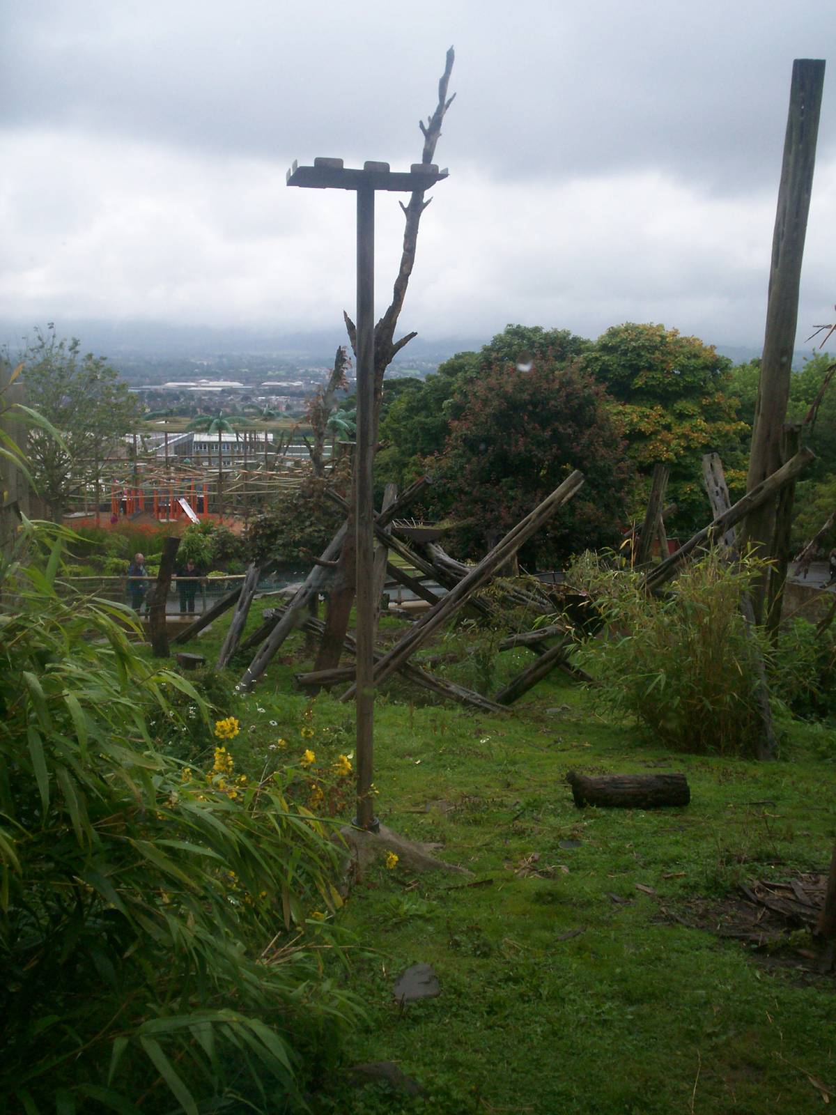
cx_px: 418
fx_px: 1159
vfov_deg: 51.4
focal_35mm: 36
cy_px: 558
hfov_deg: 39.7
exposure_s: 1/362
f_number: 4.5
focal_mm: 5.9
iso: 100
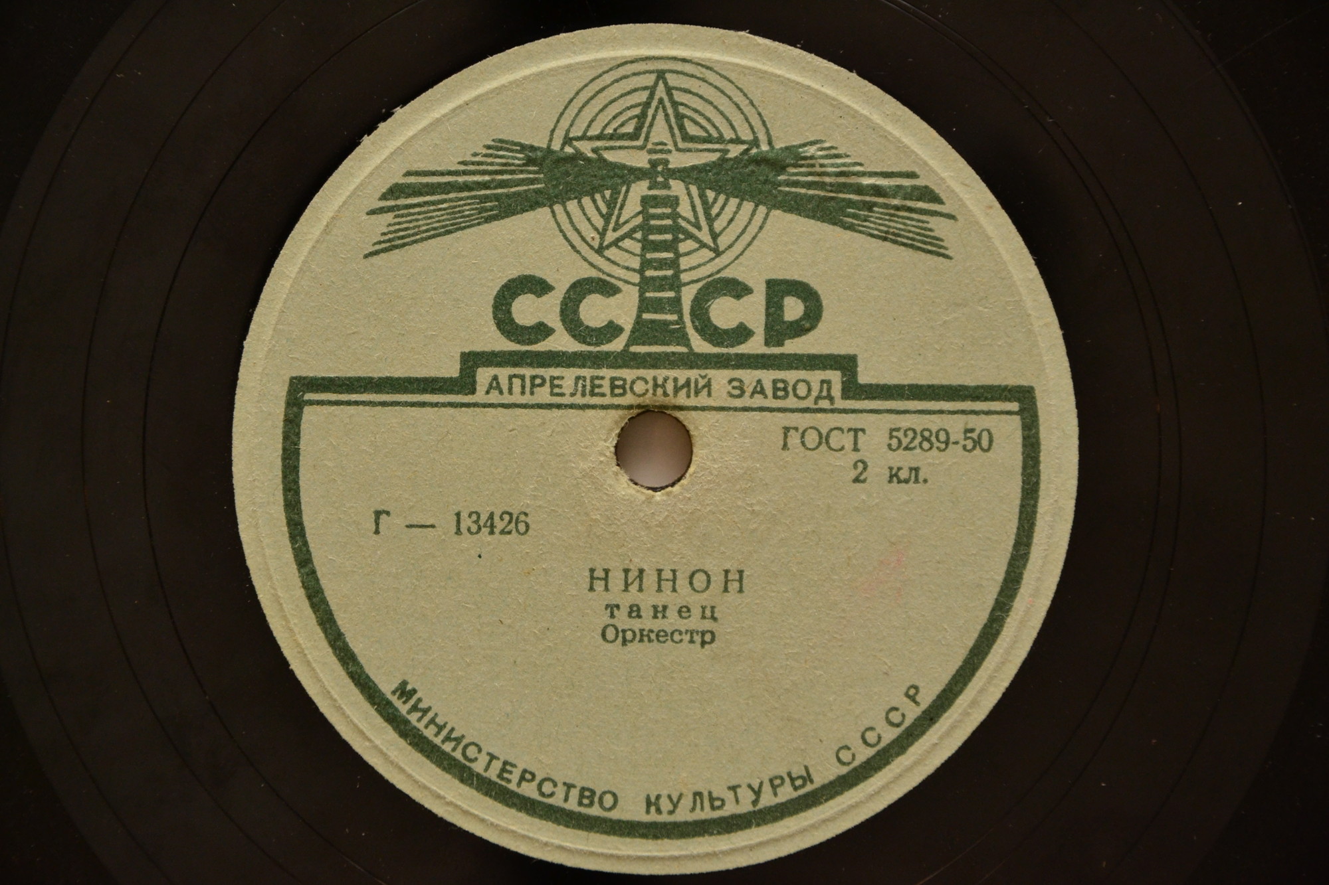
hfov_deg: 13.0
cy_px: 442
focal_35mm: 158
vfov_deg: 8.7
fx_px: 5813
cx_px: 664
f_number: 7.1
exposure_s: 1/200
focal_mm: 105
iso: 800
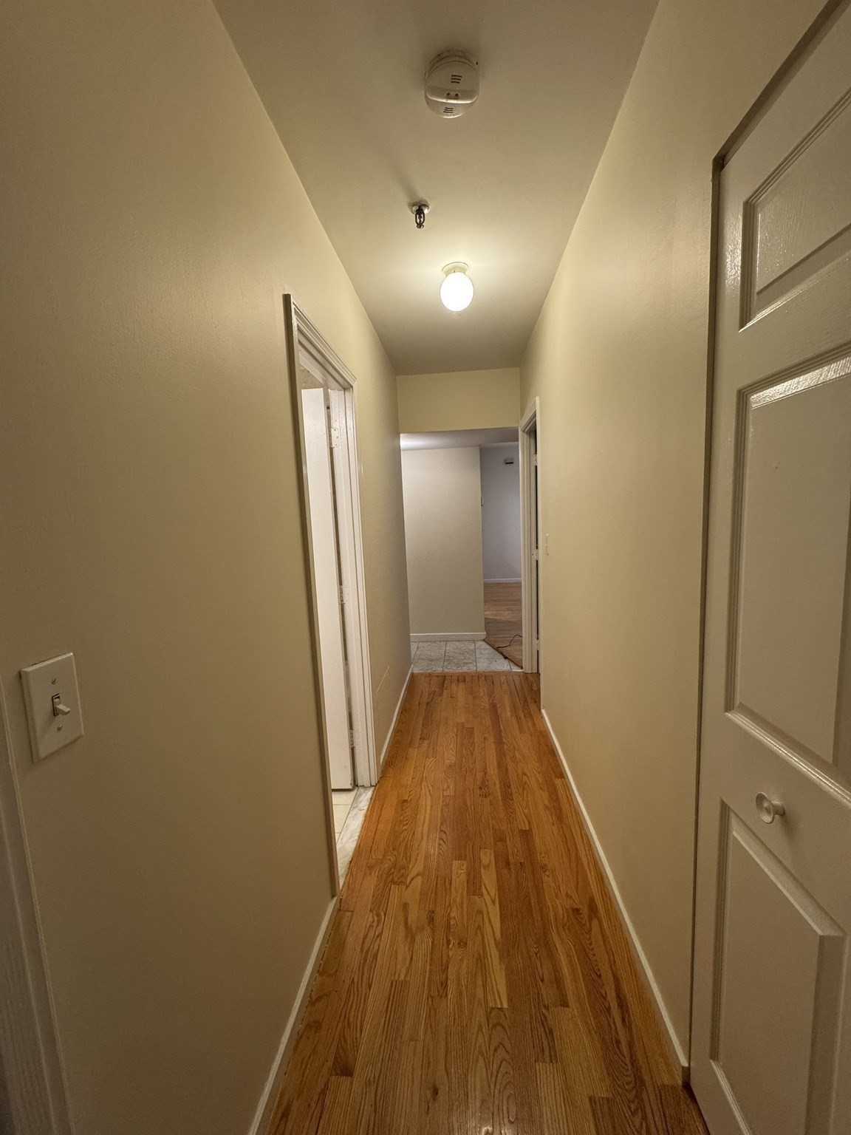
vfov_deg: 102.1
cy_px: 568
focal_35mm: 14
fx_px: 459
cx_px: 426
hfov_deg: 85.7
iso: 250
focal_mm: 2.22
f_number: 2.2
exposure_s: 1/60
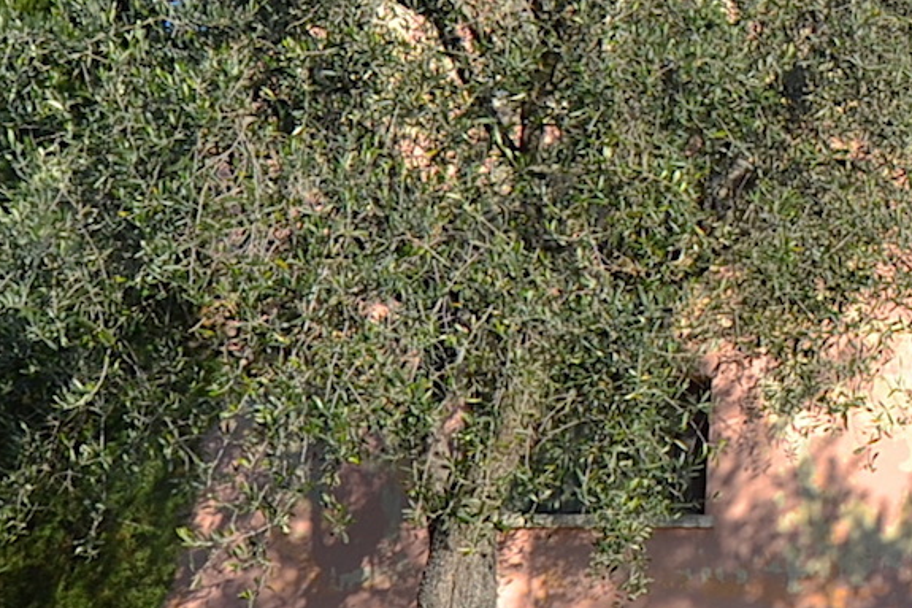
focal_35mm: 72
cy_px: 133
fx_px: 1823
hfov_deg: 24.7
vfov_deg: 18.8
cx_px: 1159
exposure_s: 1/250
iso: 100
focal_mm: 12
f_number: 8
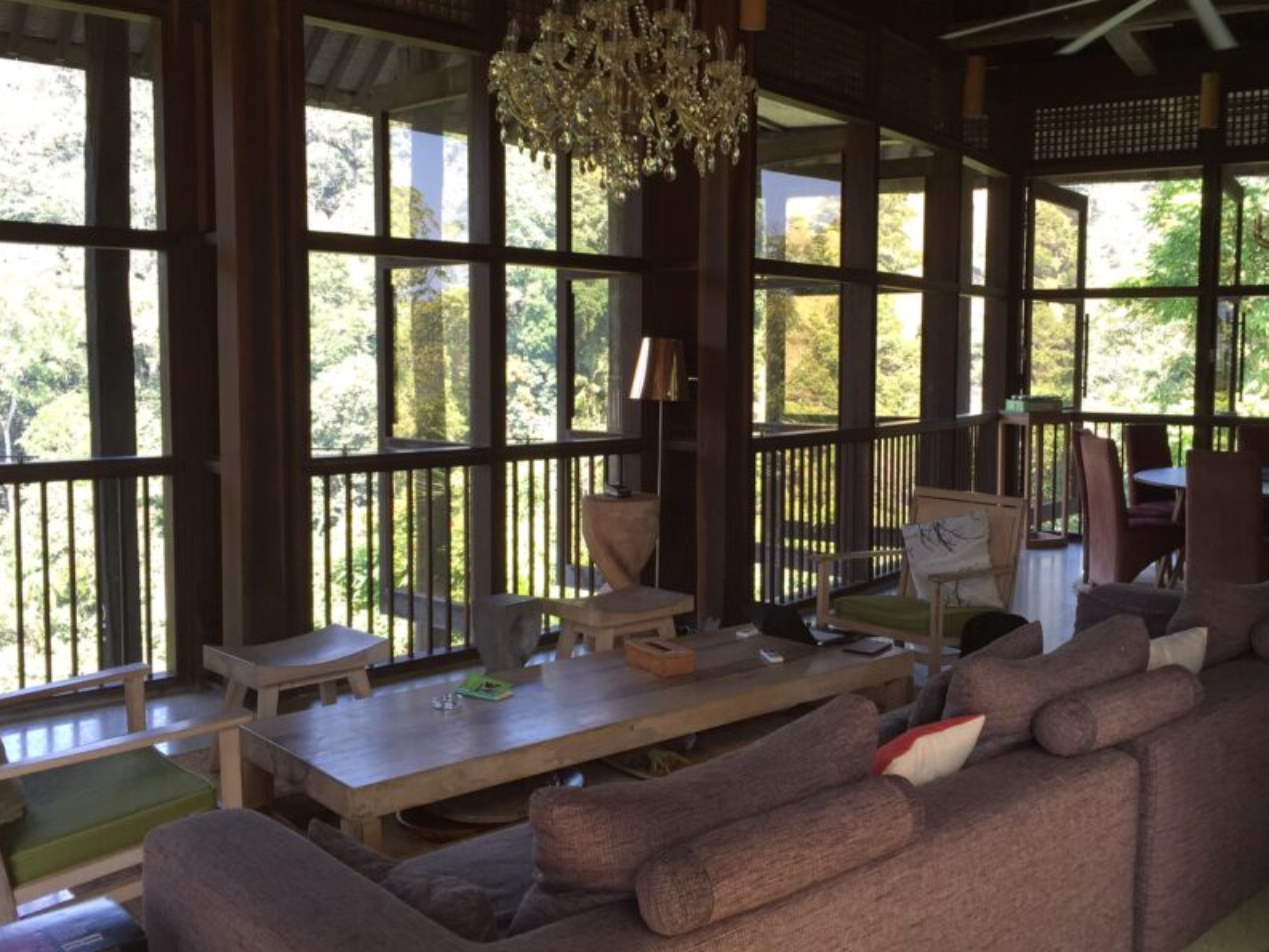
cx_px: 699
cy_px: 437
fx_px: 1247
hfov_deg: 53.9
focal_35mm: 34
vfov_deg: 41.8
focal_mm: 4.15
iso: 50
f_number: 2.2
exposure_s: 1/120
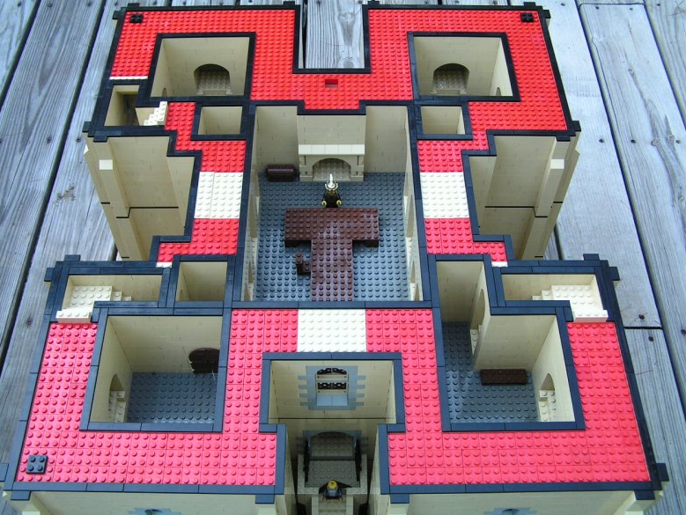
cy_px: 256
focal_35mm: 39
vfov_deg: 36.8
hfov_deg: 47.8
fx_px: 773
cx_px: 343
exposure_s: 1/50
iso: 50
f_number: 3.5
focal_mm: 6.3
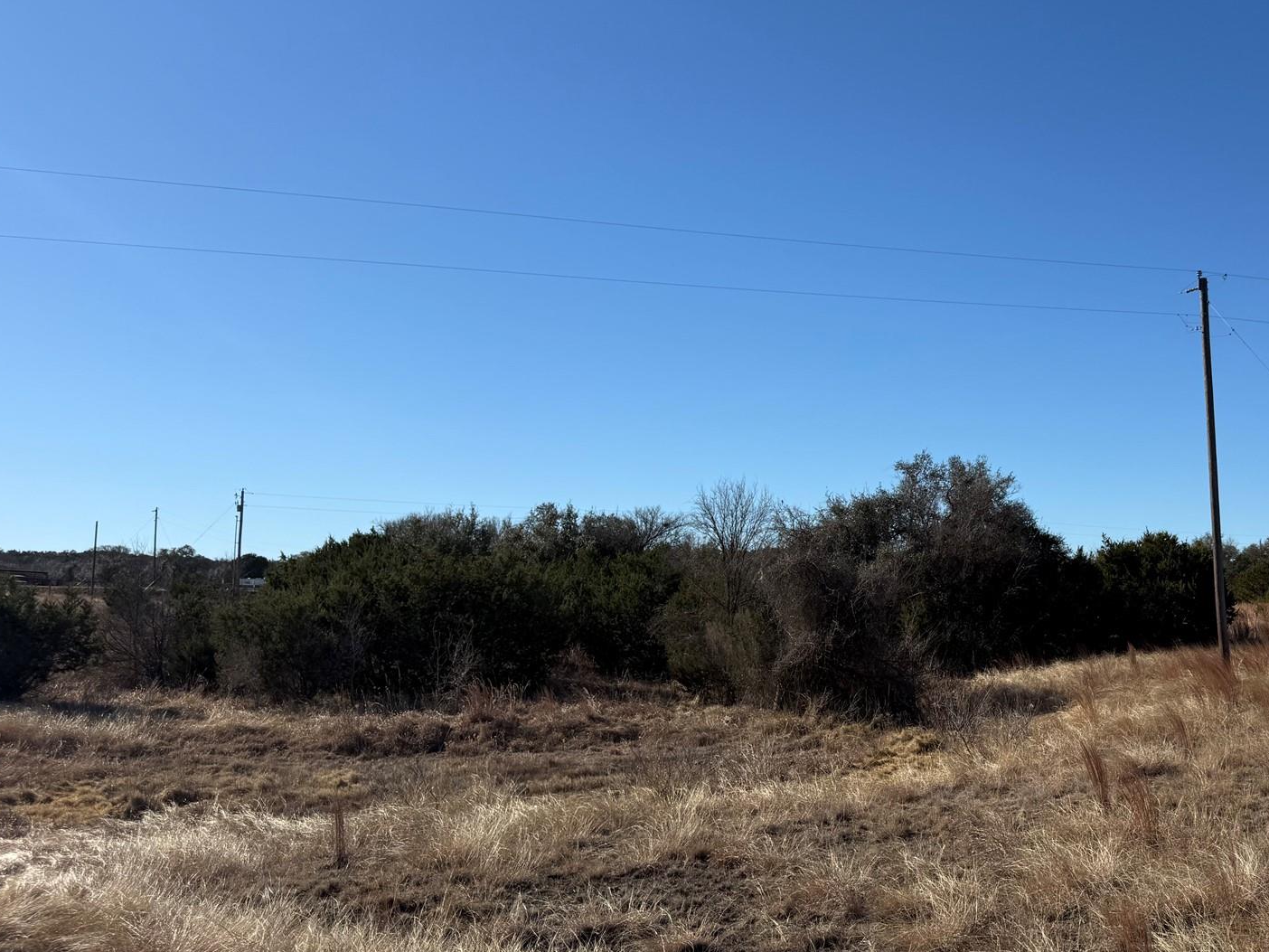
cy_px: 476
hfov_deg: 51.4
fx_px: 1283
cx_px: 870
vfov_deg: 40.7
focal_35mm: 35
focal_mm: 6.76
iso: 80
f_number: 1.78
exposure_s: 1/6173
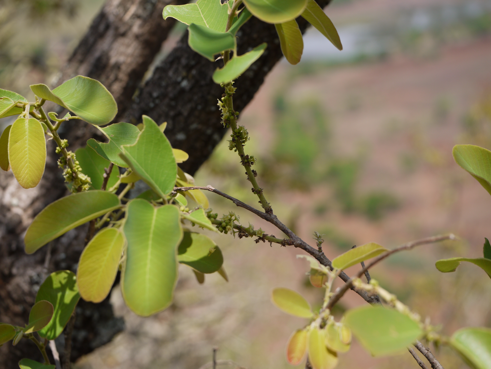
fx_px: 1277
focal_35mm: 90
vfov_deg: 16.4
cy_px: 184
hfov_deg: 21.8
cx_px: 246
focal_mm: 45
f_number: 4.5
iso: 100
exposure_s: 1/500
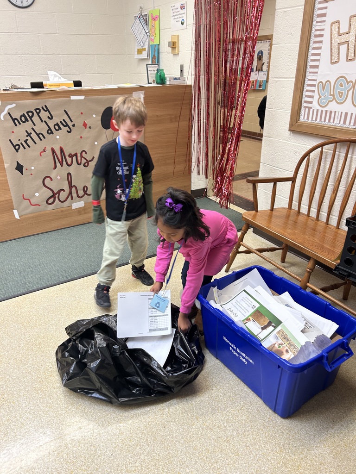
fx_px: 357
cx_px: 178
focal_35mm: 26
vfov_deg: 67.3
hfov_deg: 53.1
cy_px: 237
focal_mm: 5.7
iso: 80
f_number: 1.5
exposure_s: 1/60
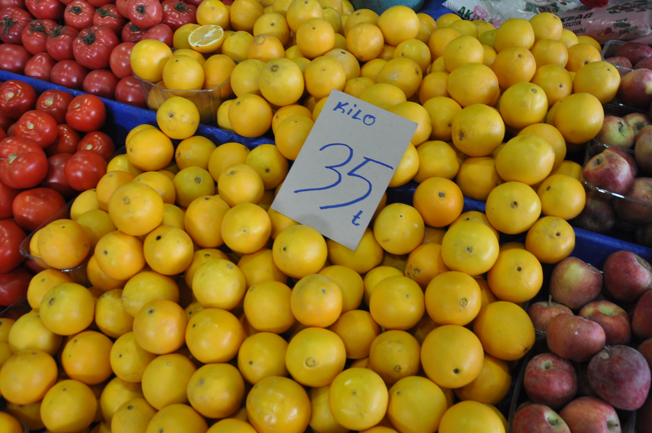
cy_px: 216
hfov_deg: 59.6
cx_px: 326
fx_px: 570
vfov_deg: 41.6
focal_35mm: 32
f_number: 5.6
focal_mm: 21
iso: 280
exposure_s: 1/30
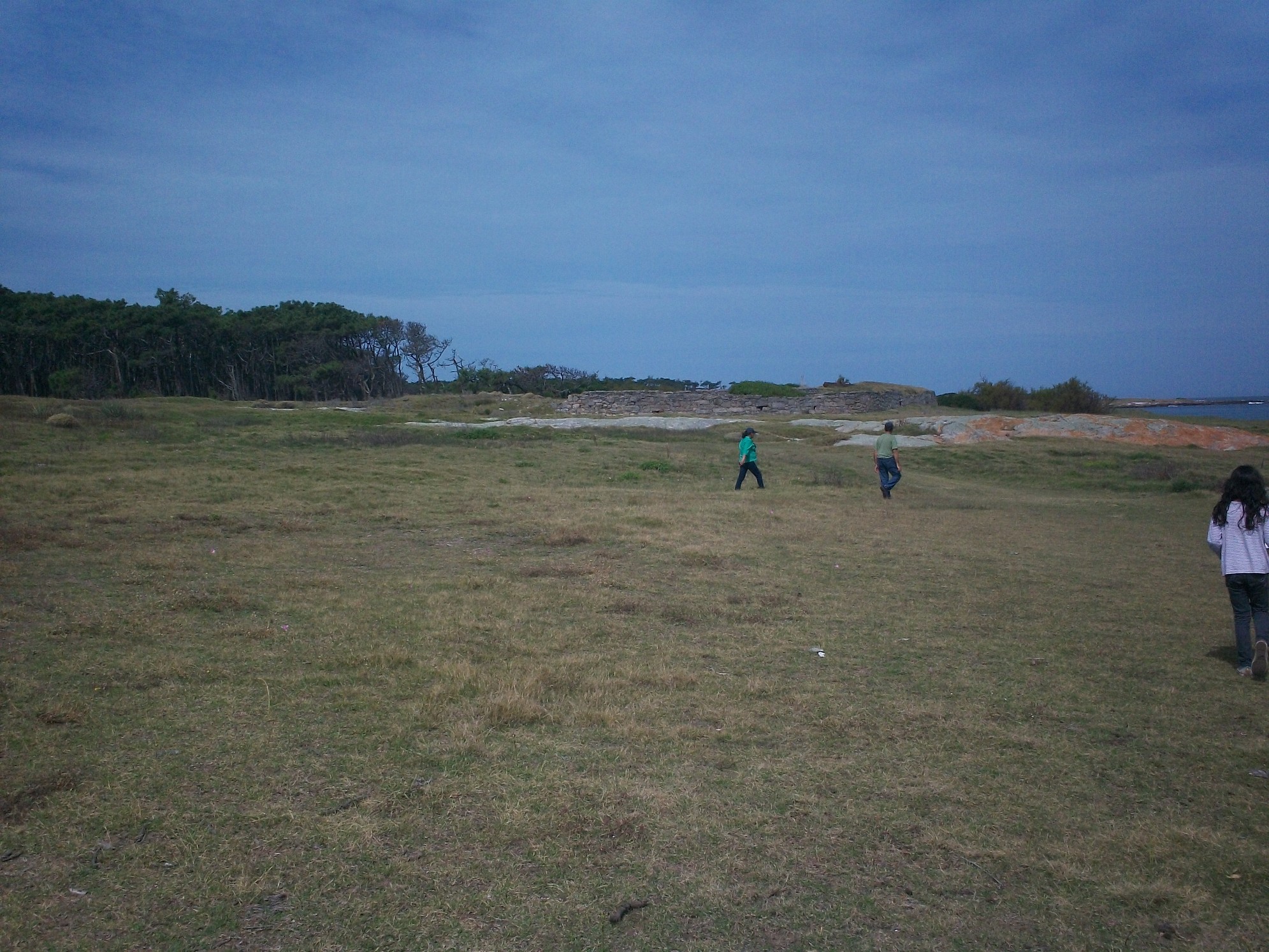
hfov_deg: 49.0
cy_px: 476
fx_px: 1393
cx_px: 634
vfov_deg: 37.7
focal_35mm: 38
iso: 80
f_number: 4.5
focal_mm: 6.3
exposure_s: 1/1401
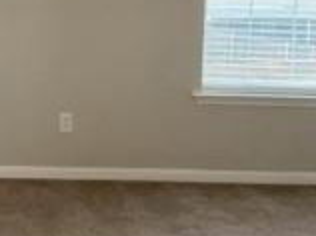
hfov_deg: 21.4
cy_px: 4
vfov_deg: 15.9
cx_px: 80
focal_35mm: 91
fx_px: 829
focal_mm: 2.22
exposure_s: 1/62
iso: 250
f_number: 2.2
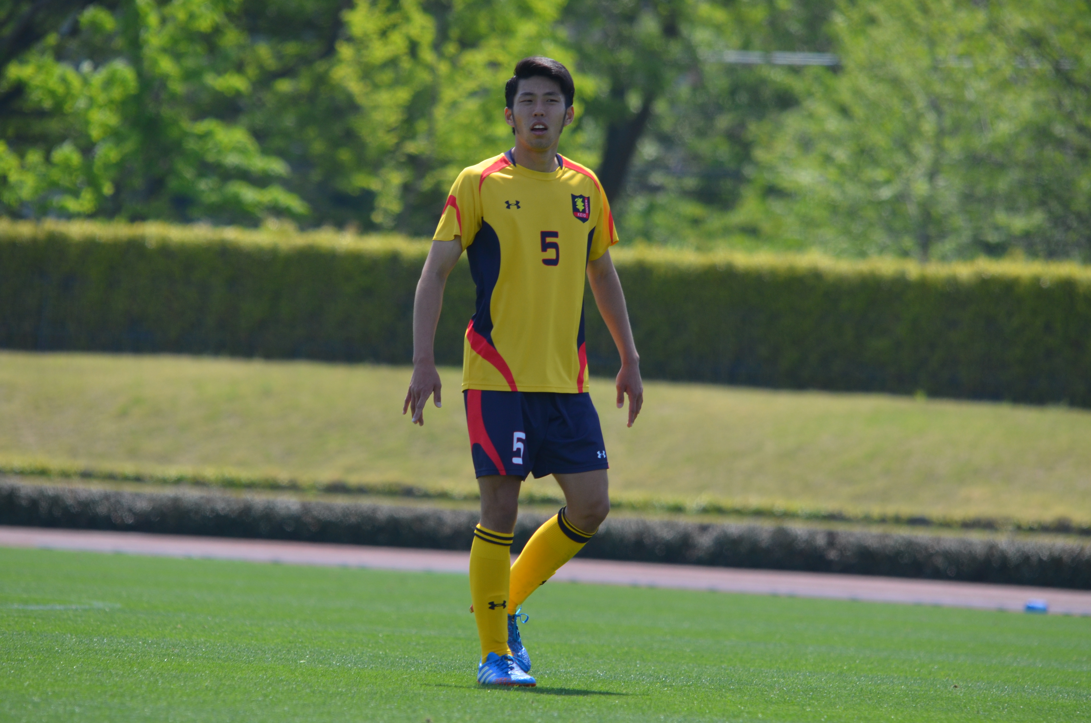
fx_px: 15877
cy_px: 362
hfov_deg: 3.9
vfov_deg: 2.6
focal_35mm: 525
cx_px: 546
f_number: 6
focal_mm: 350
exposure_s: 1/1250
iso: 400
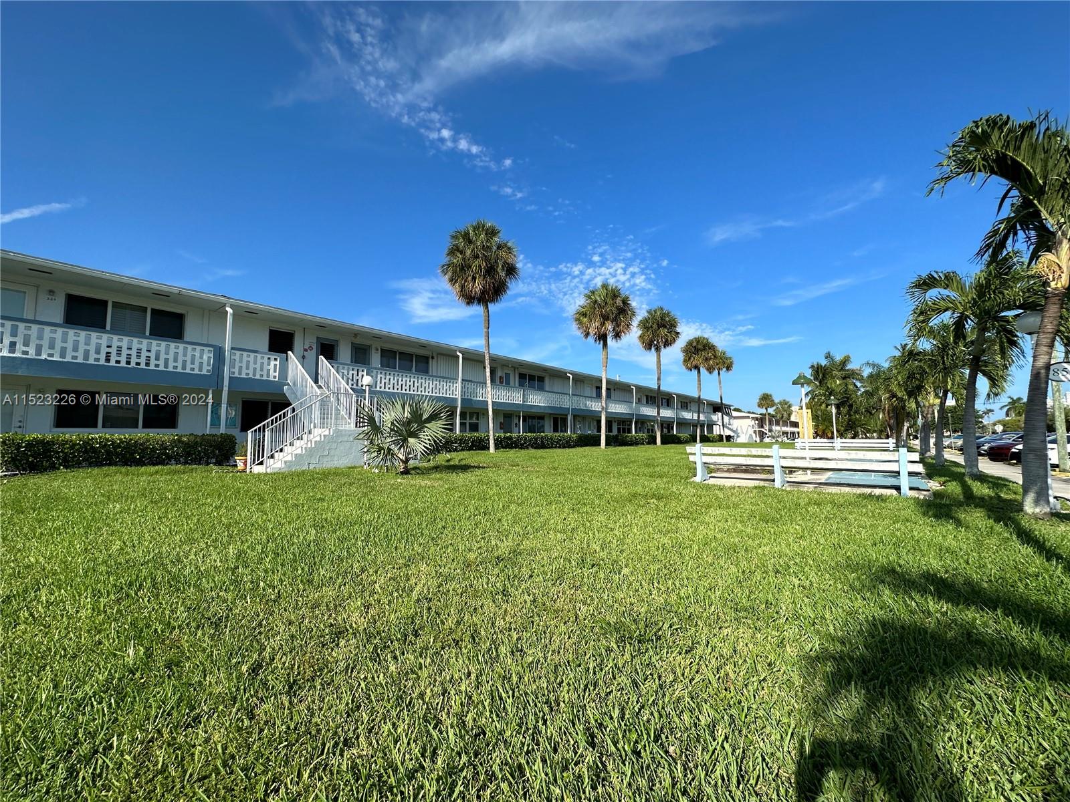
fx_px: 433
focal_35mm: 14
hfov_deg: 102.1
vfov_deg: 85.7
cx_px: 535
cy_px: 401
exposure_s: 1/2212
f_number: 2.2
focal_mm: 2.22
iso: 50
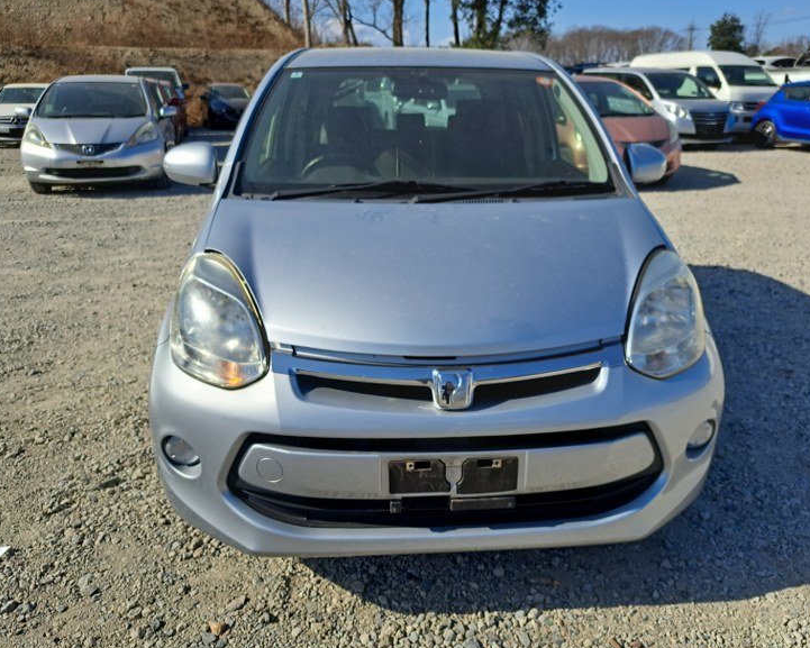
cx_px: 445
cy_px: 325
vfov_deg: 54.9
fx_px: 623
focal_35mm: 26
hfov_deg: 65.9
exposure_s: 1/1466
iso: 50
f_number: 1.8
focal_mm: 5.23
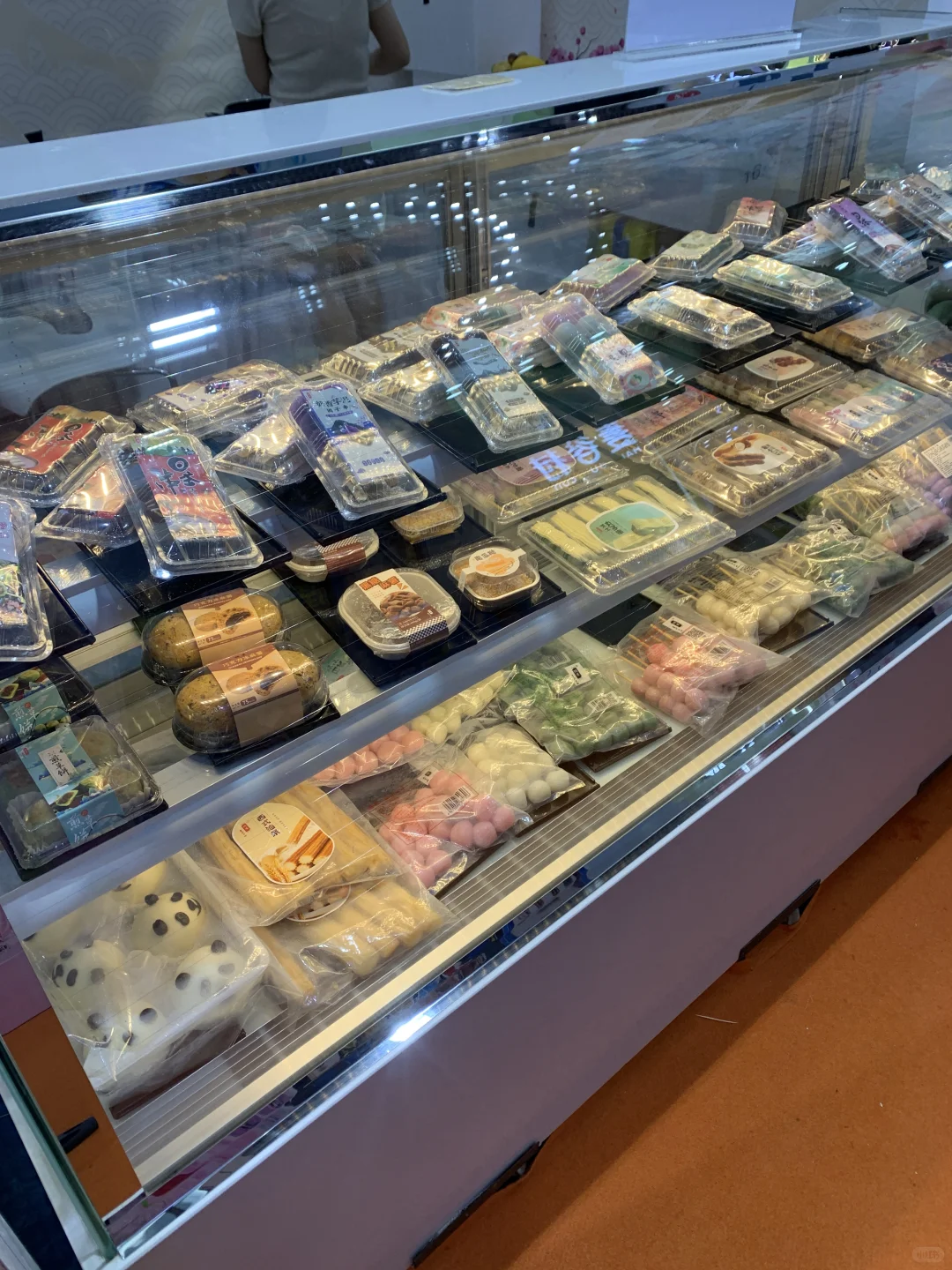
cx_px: 476
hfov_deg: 53.1
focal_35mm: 26
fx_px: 953
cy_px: 635
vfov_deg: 67.3
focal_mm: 4.25
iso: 32
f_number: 1.8
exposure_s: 1/100
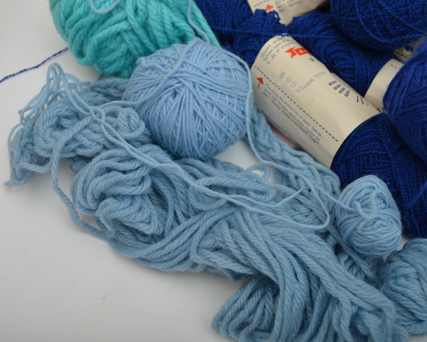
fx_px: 607
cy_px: 170
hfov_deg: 38.8
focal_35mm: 48
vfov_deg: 31.4
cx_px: 227
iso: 200
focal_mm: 28
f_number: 5
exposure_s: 1/200
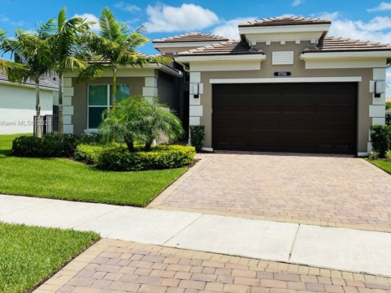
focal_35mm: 32
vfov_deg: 44.0
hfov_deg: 56.8
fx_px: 362
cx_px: 196
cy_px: 123
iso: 32
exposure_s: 1/5236
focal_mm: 4.25
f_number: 1.8
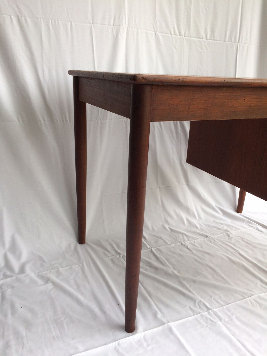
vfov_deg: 61.7
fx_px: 298
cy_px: 178
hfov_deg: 48.2
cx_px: 134
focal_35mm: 29
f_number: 2.2
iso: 40
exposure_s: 1/100
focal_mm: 4.15
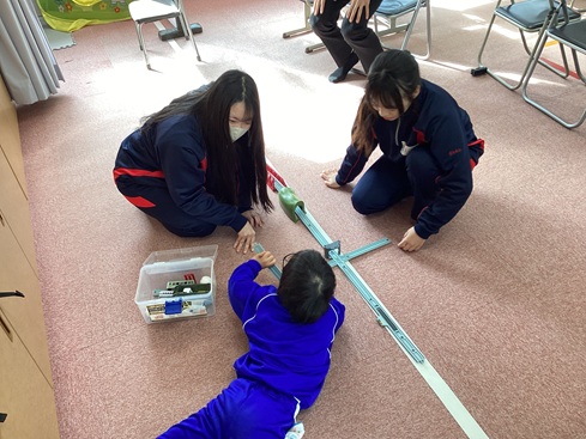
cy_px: 220
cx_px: 293
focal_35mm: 31
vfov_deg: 45.5
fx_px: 525
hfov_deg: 58.3
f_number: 2.4
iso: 50
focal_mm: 3.3
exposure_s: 1/60
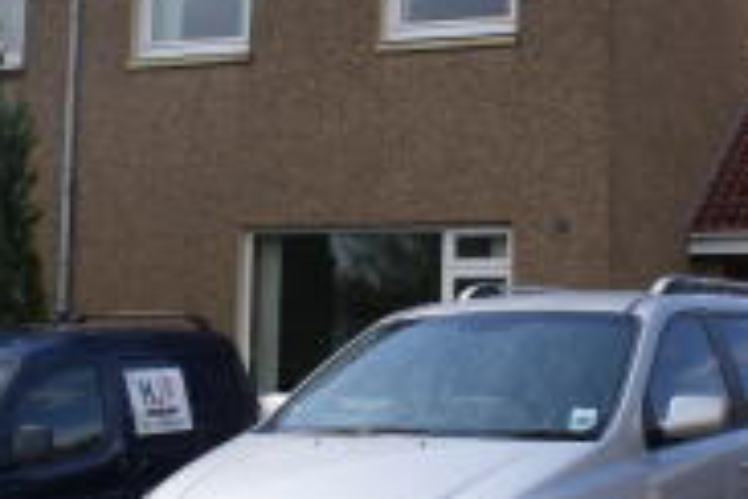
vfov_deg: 18.9
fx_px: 1496
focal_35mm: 72
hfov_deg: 28.0
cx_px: 446
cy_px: 256
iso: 100
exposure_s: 1/125
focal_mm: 22
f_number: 10
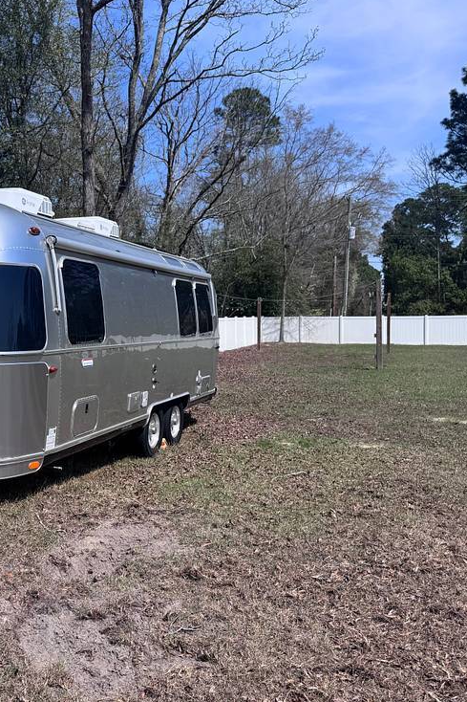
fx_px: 662
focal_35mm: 34
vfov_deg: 55.8
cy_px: 353
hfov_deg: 36.8
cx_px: 62
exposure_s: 1/4608
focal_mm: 6.76
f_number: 1.78
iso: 80
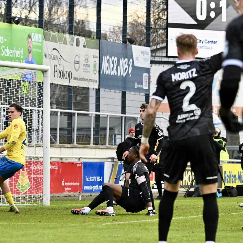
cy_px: 121
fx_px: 1843
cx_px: 117
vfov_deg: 7.5
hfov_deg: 7.5
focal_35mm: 232
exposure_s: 1/1600
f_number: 5
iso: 3600
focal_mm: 160
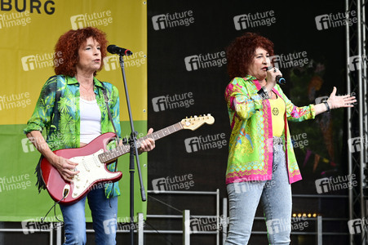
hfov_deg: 17.7
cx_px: 184
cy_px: 122
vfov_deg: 11.8
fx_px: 1185
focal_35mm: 116
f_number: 5.6
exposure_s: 1/200
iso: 400
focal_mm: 116
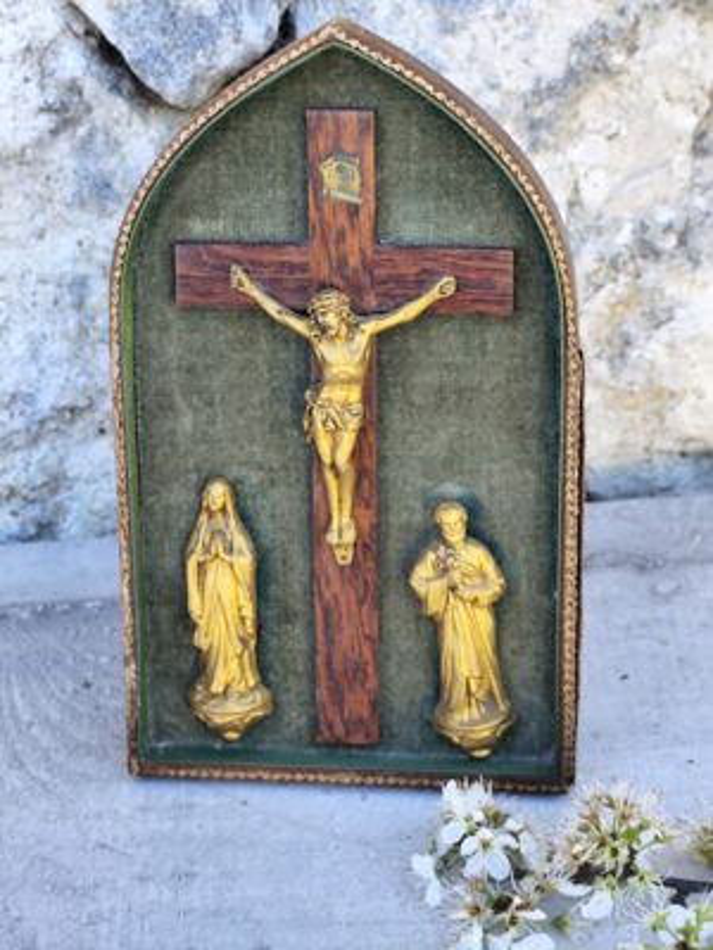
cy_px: 475
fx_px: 2554
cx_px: 356
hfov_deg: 15.9
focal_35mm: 93
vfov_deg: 21.1
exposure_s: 1/100
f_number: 1.65
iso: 64
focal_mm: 6.19
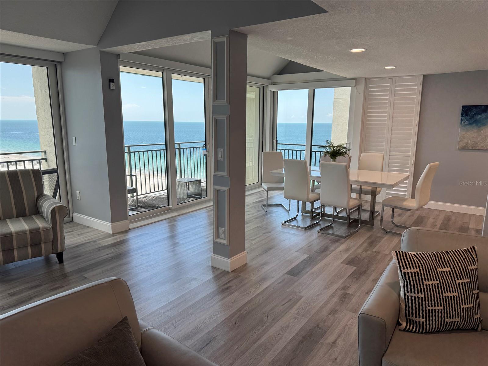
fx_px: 338
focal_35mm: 24
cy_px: 183
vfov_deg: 56.8
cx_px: 244
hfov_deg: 71.6
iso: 80
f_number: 1.78
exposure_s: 1/269
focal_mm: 6.76
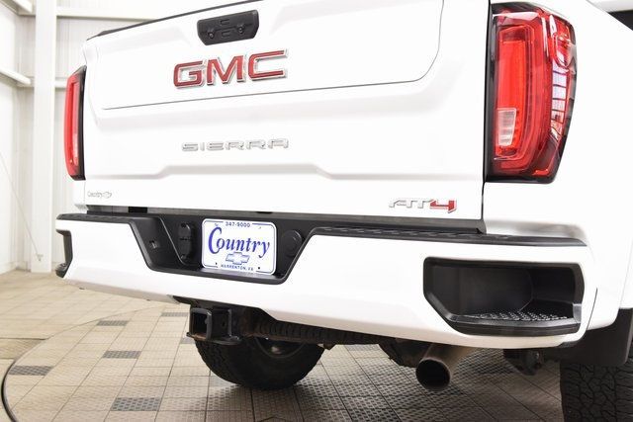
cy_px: 211
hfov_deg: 45.0
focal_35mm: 44
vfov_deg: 30.9
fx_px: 765
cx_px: 316
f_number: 6.3
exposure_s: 1/60
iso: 1600
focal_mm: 29
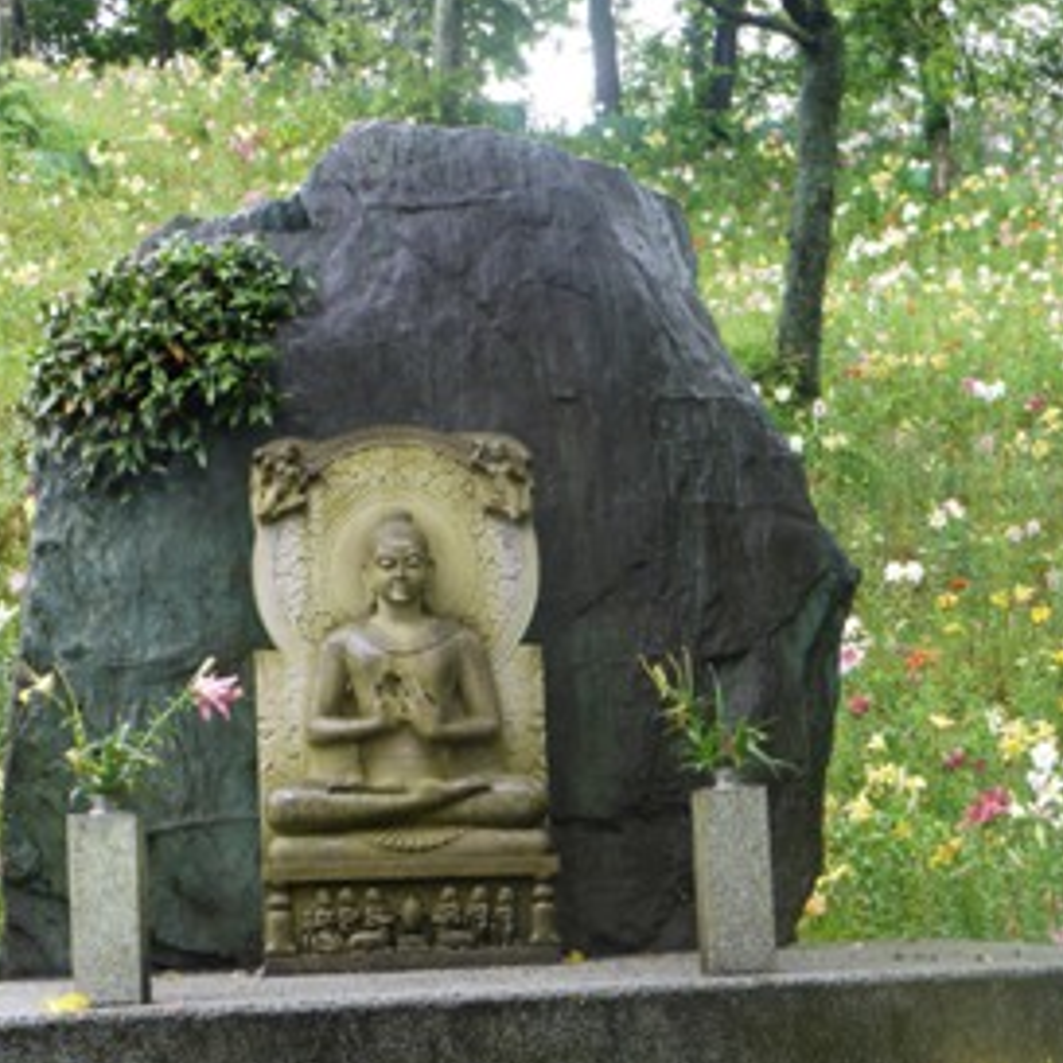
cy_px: 814
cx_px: 463
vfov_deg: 29.0
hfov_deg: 29.5
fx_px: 2015
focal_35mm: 58
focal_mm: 20
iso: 100
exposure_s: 1/40
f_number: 4.4
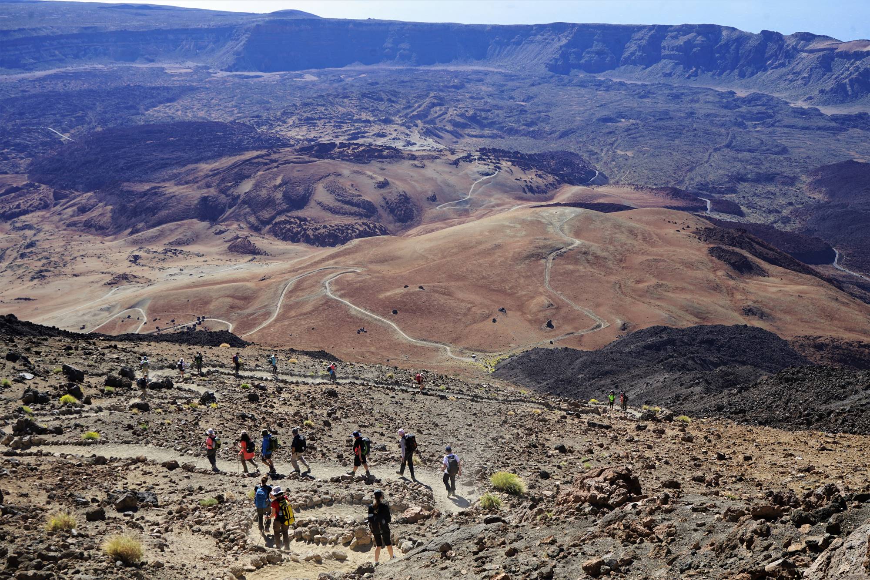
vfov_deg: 30.5
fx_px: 1063
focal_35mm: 44
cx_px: 435
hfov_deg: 44.5
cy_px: 290
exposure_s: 1/100
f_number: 10
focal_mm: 44
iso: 100
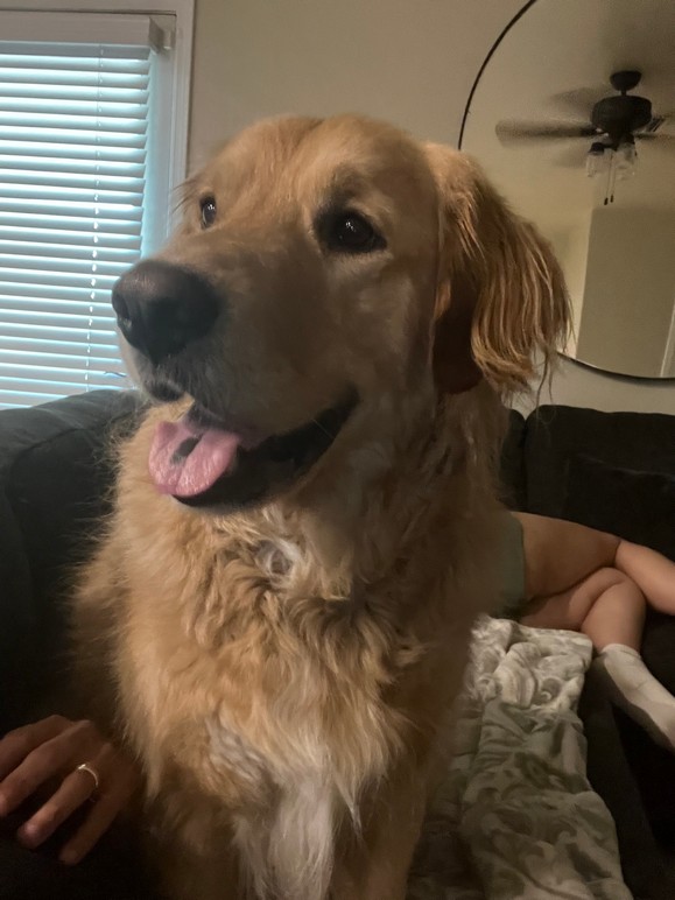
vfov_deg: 60.0
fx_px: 780
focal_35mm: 30
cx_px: 338
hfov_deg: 46.8
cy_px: 450
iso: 800
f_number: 2.2
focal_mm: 2.71
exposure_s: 1/15
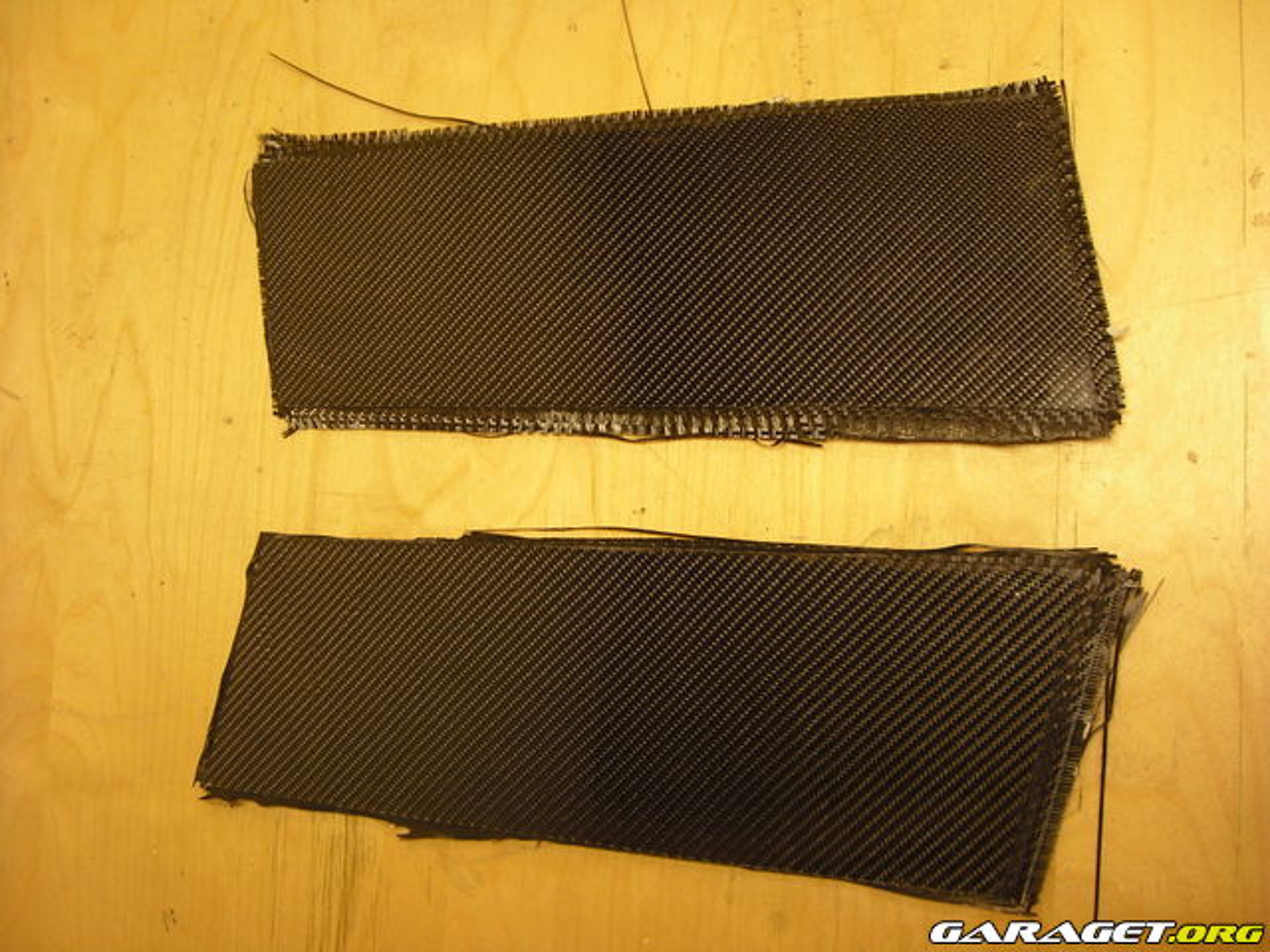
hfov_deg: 50.1
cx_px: 635
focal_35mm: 37
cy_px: 476
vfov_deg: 38.7
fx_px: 1357
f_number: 2.7
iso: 100
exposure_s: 1/25
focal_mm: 6.2
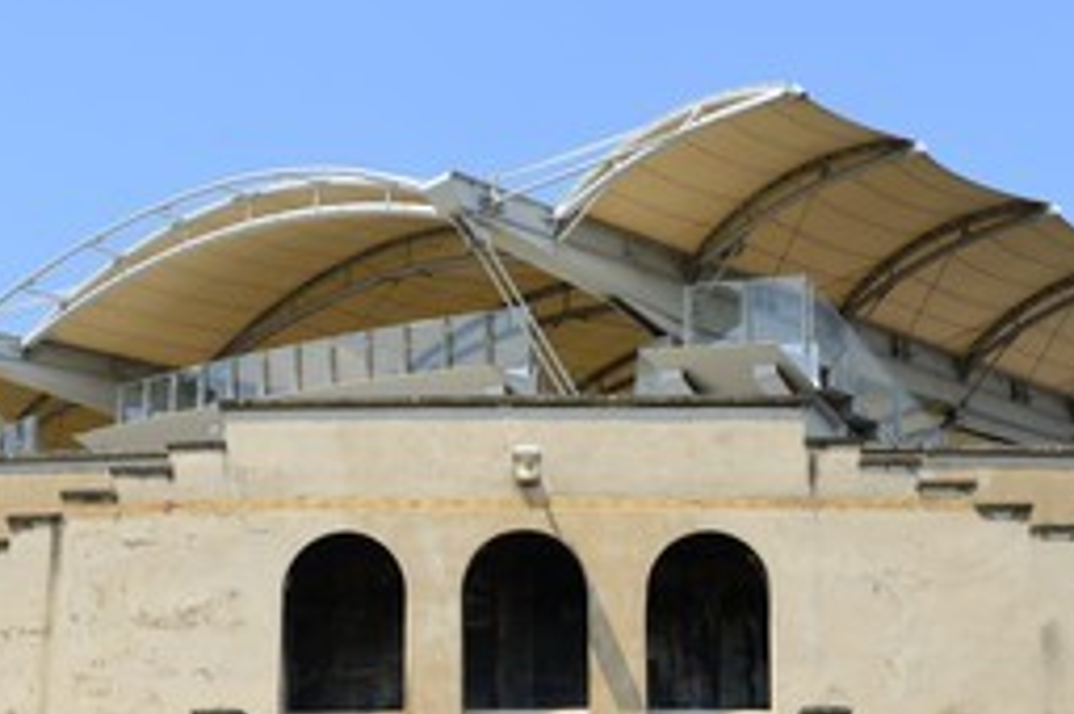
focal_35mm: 69
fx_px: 2056
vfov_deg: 19.6
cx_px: 575
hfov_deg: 29.3
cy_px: 508
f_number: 8
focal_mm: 42
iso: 100
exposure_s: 1/250
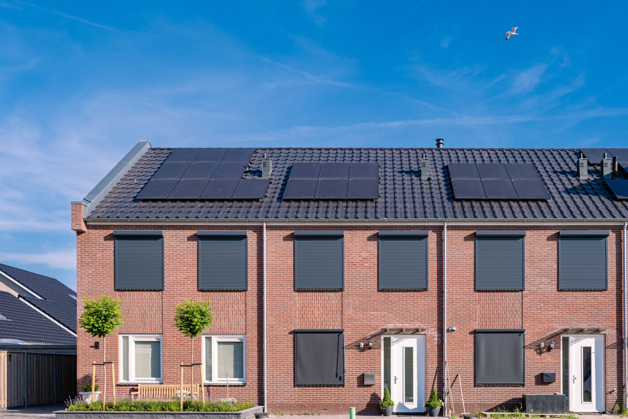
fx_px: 593
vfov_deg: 38.9
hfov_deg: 55.8
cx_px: 314
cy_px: 210
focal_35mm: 34
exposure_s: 1/640
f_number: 5.6
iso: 320
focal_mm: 22.7
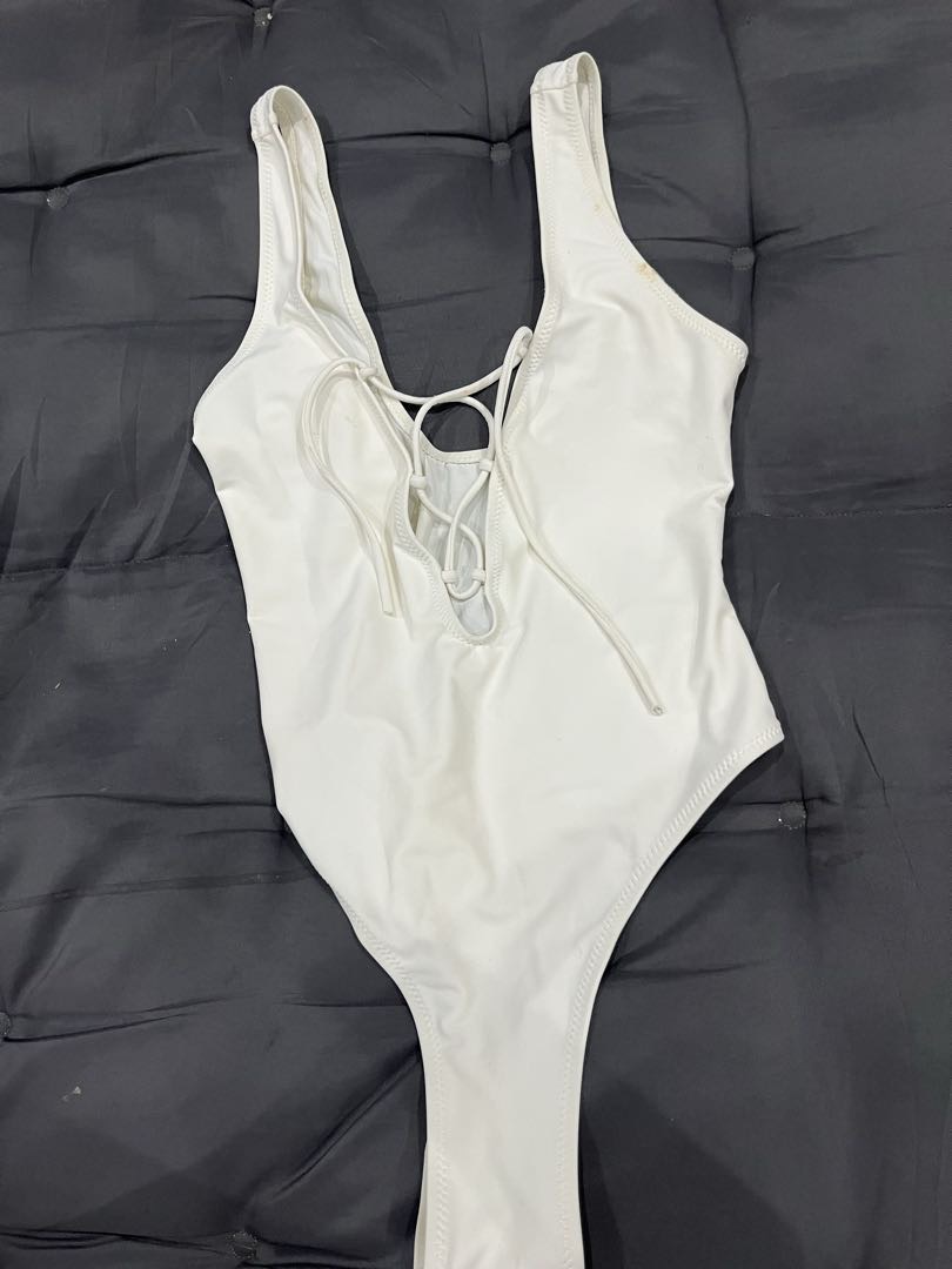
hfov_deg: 53.1
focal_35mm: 26
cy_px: 634
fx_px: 953
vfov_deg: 67.3
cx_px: 476
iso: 125
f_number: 1.6
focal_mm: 5.1
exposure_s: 1/50
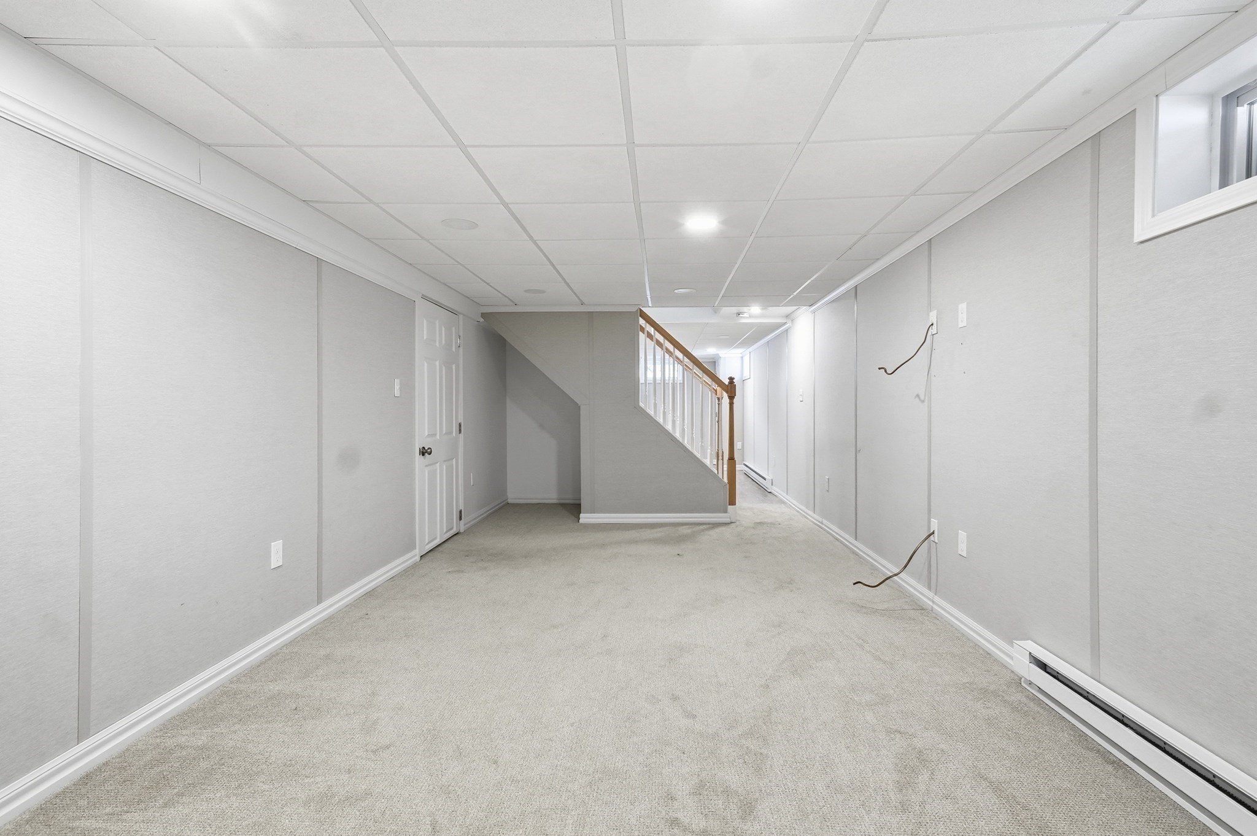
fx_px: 576
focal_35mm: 16
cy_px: 418
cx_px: 628
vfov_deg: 72.0
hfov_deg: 95.0
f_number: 7.1
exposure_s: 1/100
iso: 800
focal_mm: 11
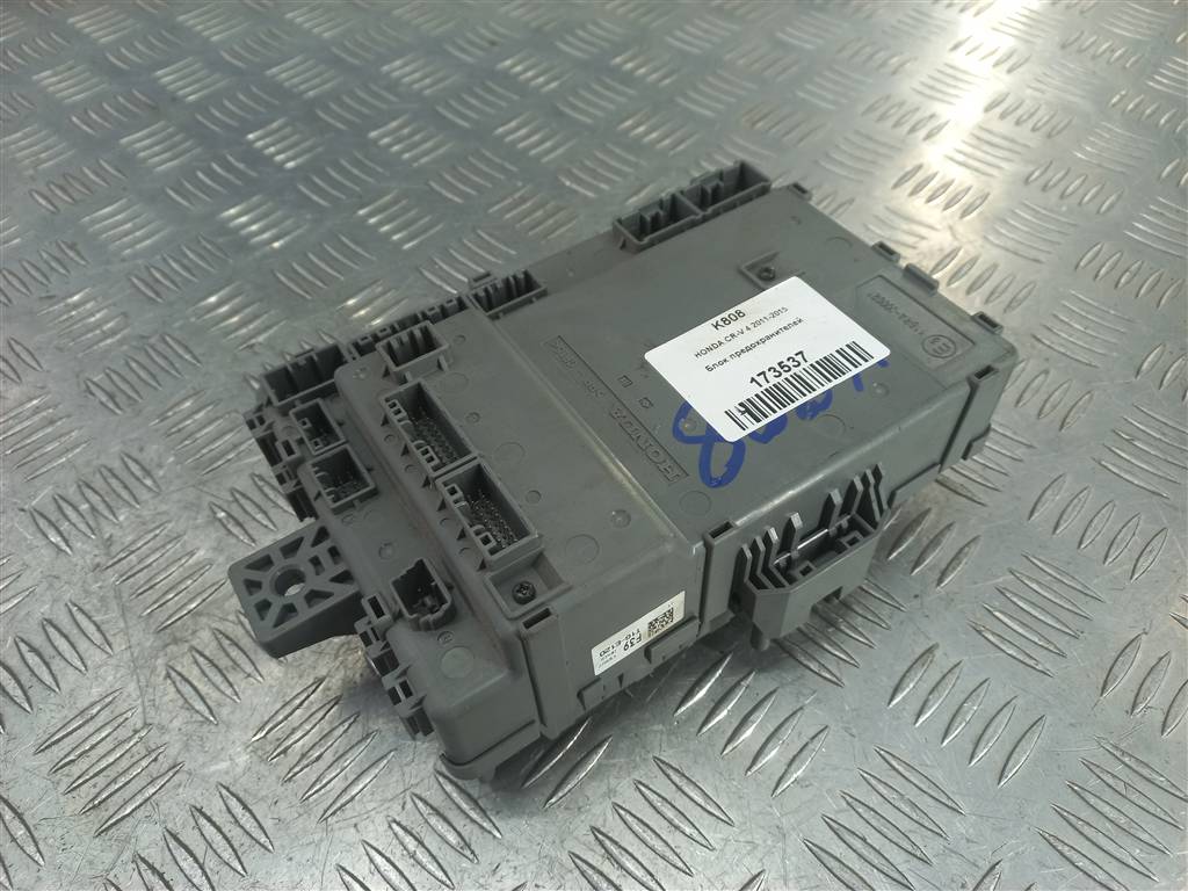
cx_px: 594
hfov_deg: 69.4
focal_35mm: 25
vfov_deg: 54.9
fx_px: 858
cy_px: 446
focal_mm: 4.6
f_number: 1.8
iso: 64
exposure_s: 1/50
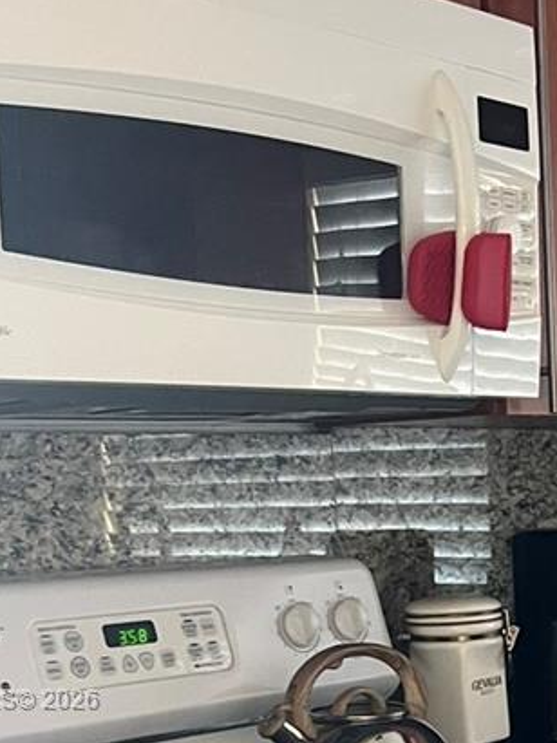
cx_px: 577
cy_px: 701
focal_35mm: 76
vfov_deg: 24.7
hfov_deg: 18.8
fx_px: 1631
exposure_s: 1/45
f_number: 1.5
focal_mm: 5.7
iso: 500
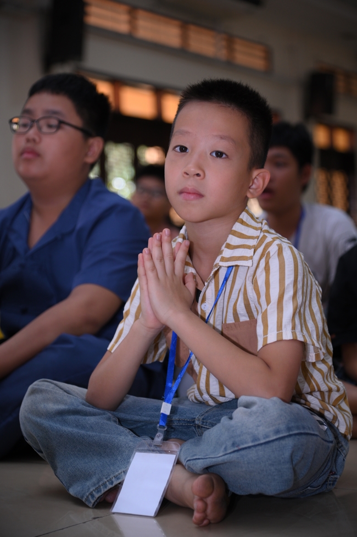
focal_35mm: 78
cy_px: 268
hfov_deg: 17.5
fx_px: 1162
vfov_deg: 26.0
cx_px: 178
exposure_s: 1/160
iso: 800
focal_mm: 78
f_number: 4
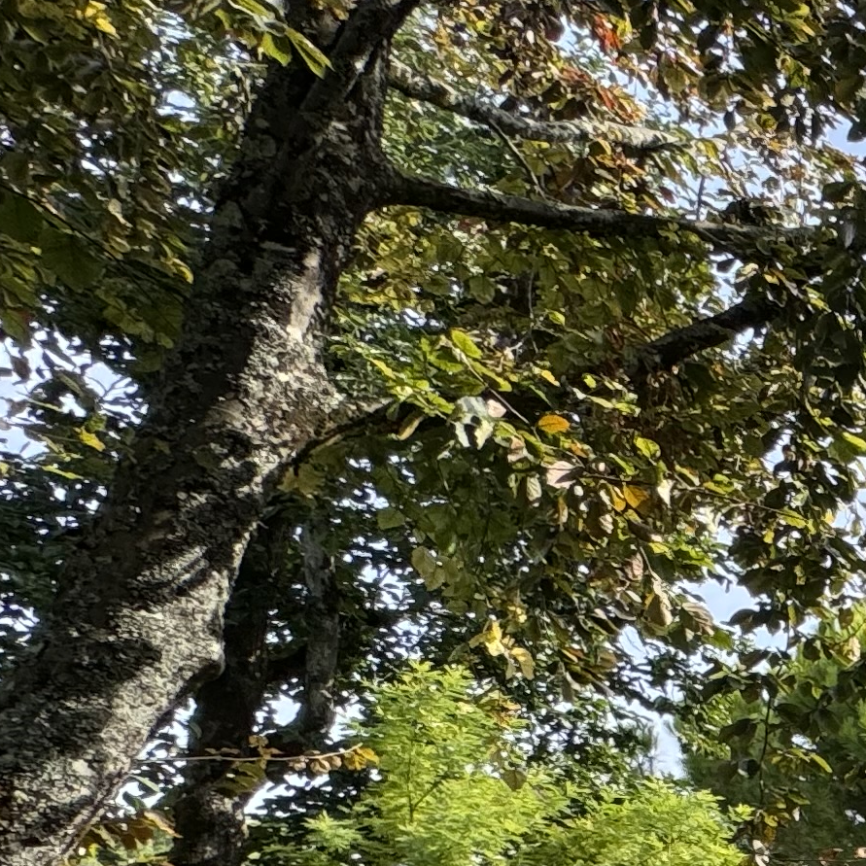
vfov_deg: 27.4
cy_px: 1000
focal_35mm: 56
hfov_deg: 16.7
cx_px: 1931
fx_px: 1585
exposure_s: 1/394
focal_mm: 2.22
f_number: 2.2
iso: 40
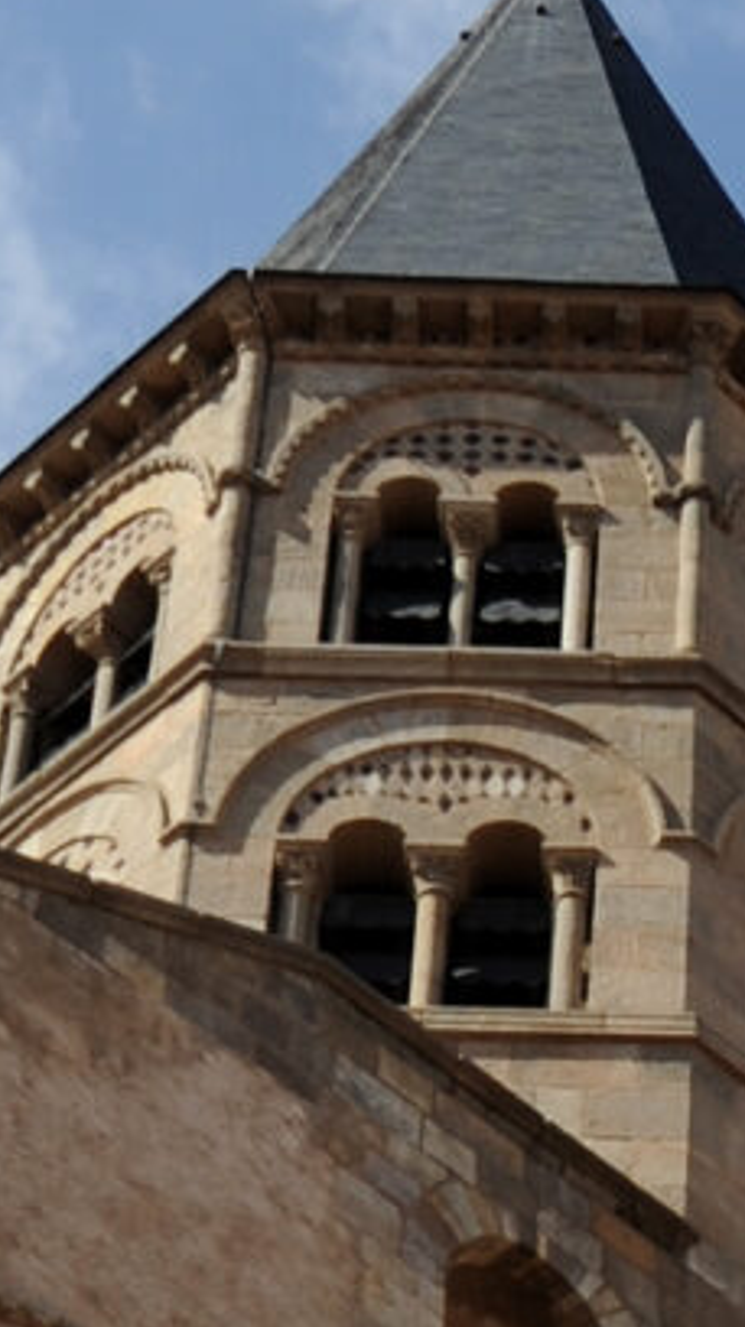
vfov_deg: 14.9
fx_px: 4925
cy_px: 1545
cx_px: 1061
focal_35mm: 140
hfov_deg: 8.5
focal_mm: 22
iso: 200
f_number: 8
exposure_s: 1/500
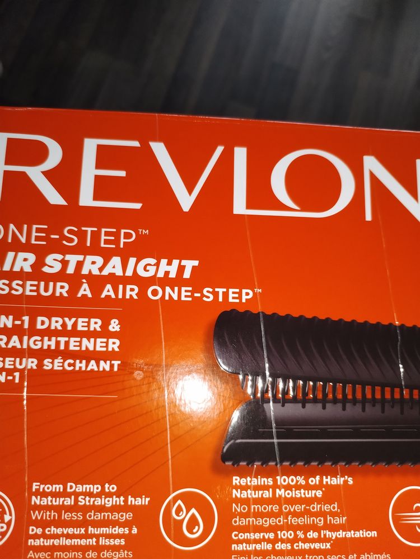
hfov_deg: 48.2
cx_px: 210
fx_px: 469
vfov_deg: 61.7
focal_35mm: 29
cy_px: 280
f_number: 1.8
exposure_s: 1/30
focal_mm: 4.75
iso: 693
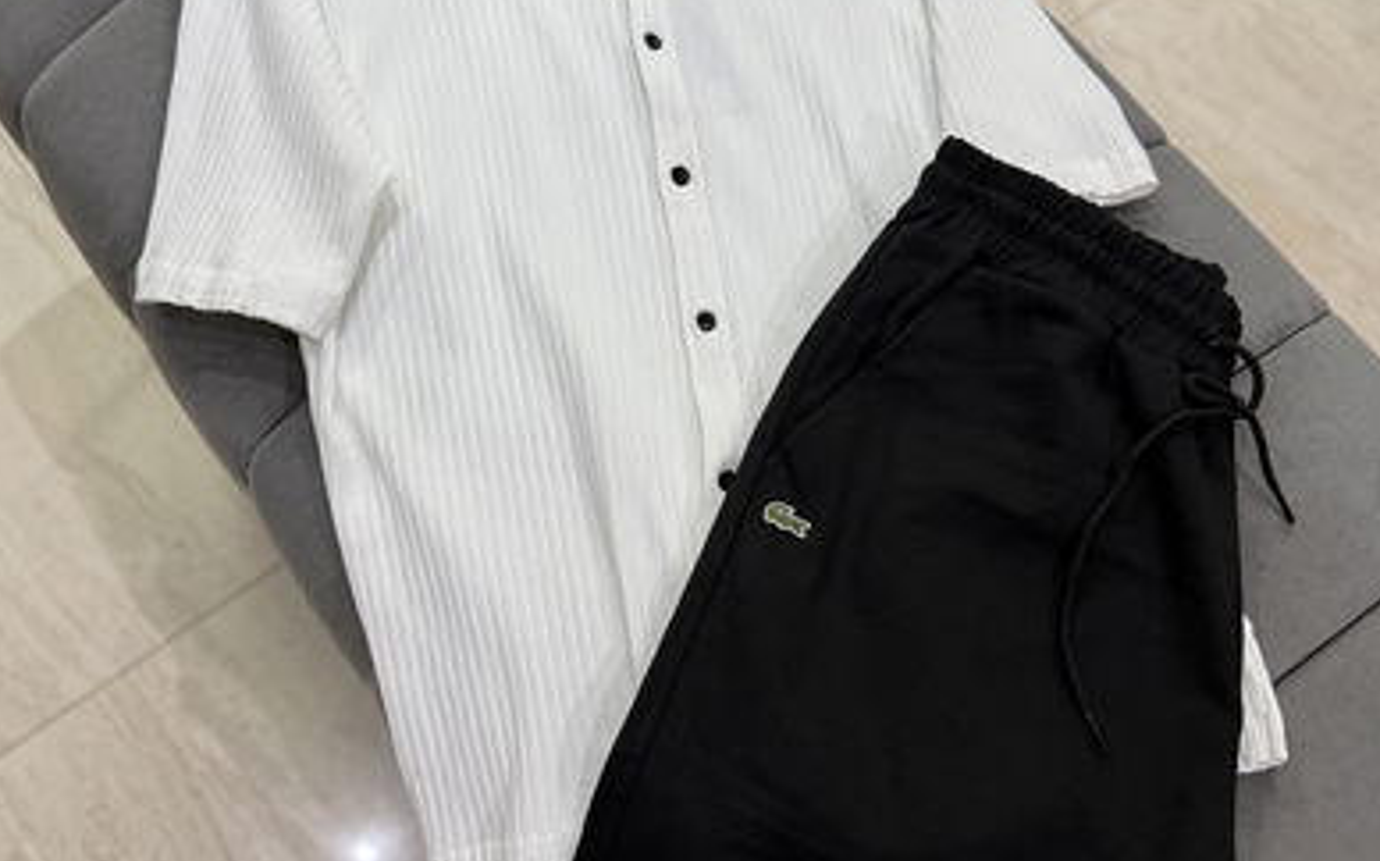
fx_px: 1316
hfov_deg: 55.4
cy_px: 443
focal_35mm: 35
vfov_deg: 36.2
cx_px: 683
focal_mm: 6.76
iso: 200
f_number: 1.78
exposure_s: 1/100
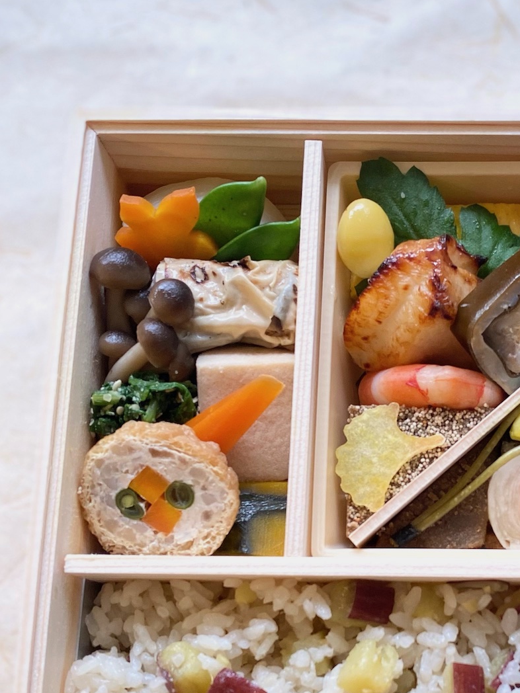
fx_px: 1001
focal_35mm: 50
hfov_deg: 28.3
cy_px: 484
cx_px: 436
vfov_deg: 37.6
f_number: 1.8
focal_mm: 4.25
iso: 80
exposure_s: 1/50
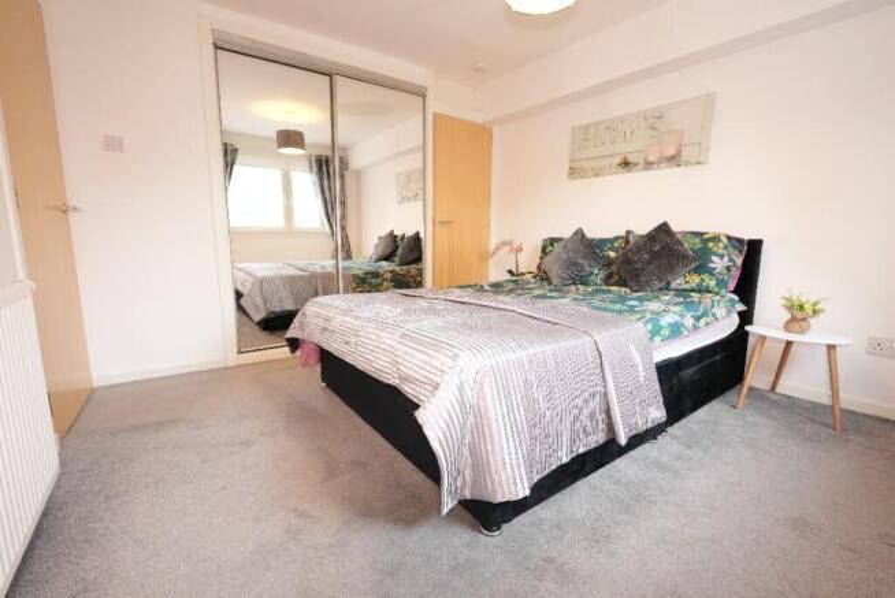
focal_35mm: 15
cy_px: 299
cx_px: 448
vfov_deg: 76.3
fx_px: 381
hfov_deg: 99.2
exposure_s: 1/100
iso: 6400
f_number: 5
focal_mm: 15.3
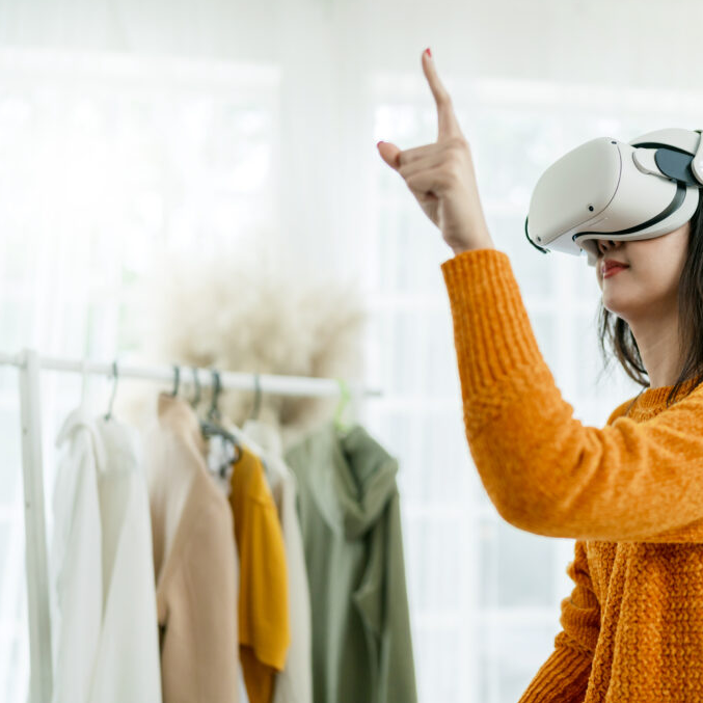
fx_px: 1034
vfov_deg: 37.6
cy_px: 349
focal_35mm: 45
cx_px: 521
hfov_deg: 36.7
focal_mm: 35
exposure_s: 1/800
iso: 400
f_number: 1.4
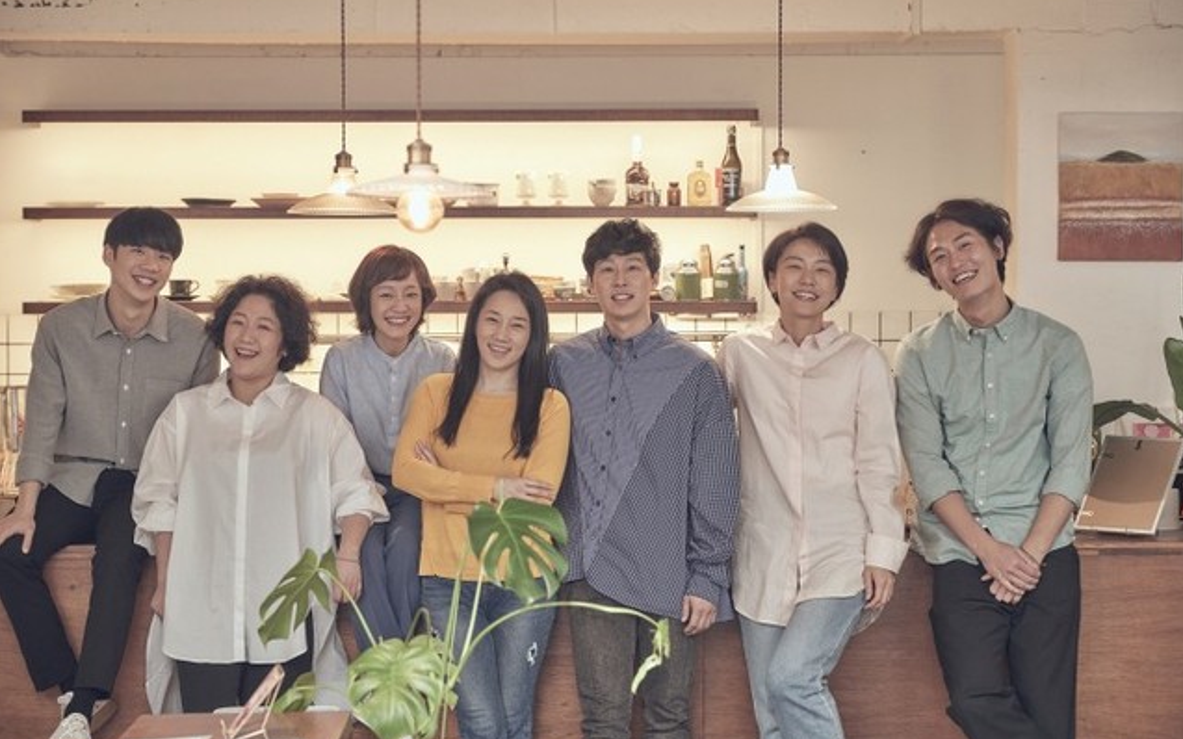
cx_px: 592
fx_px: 2805
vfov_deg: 15.0
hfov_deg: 23.8
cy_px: 357
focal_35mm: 87
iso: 800
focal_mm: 85
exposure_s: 1/60
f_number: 4
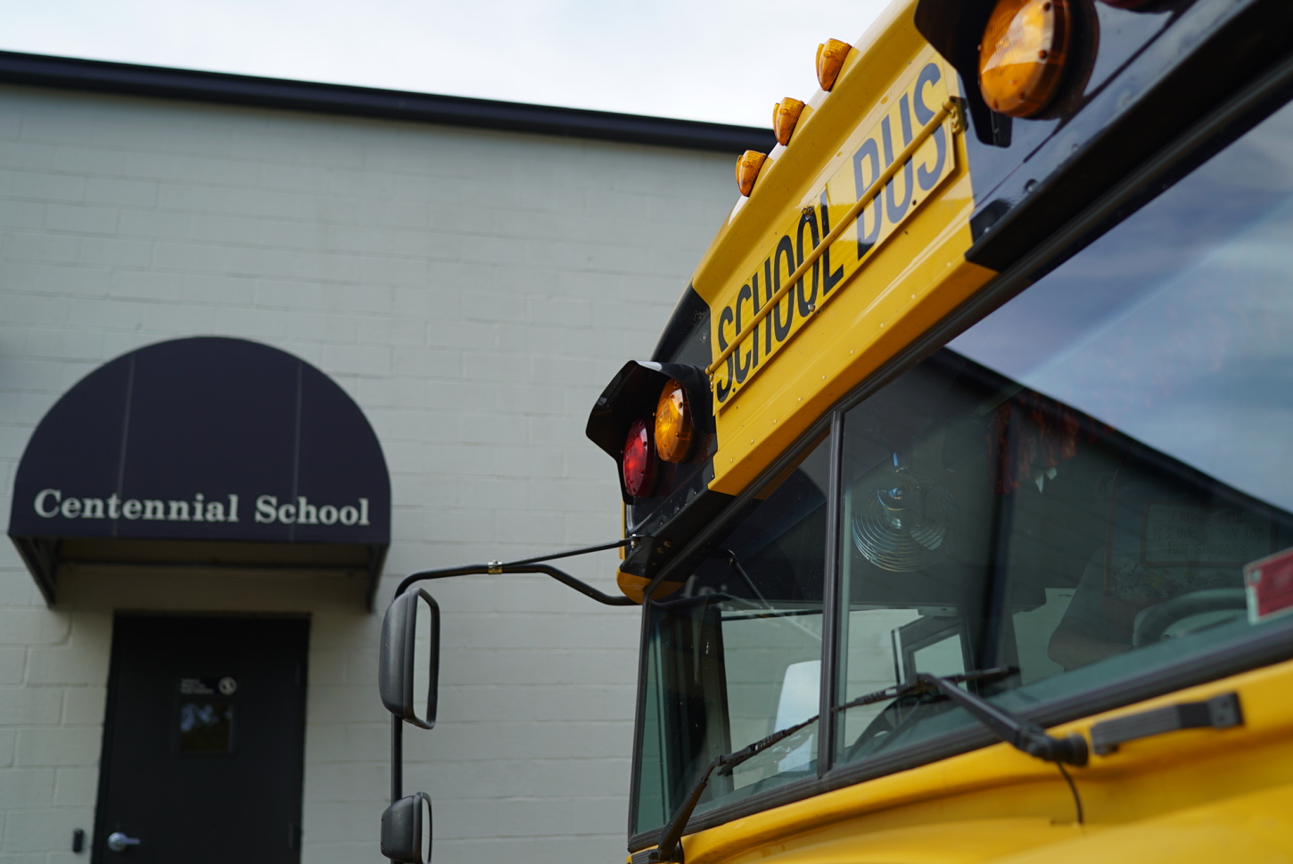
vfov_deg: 34.2
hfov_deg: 49.5
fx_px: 1402
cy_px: 387
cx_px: 689
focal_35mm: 39
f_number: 2
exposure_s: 1/1250
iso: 100
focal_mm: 35
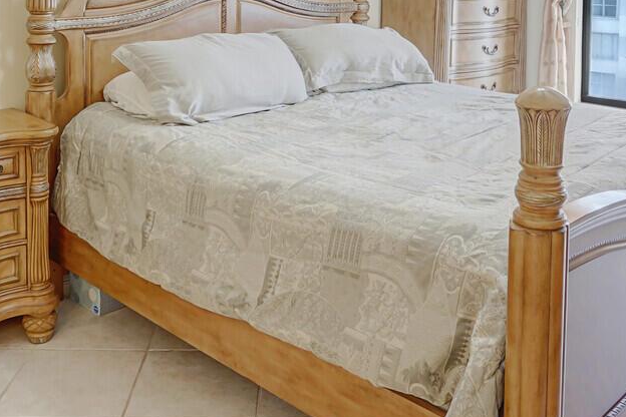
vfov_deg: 30.1
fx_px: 713
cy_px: -13
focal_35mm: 41
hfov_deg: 47.4
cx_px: 312
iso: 800
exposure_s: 1/40
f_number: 4.5
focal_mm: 16
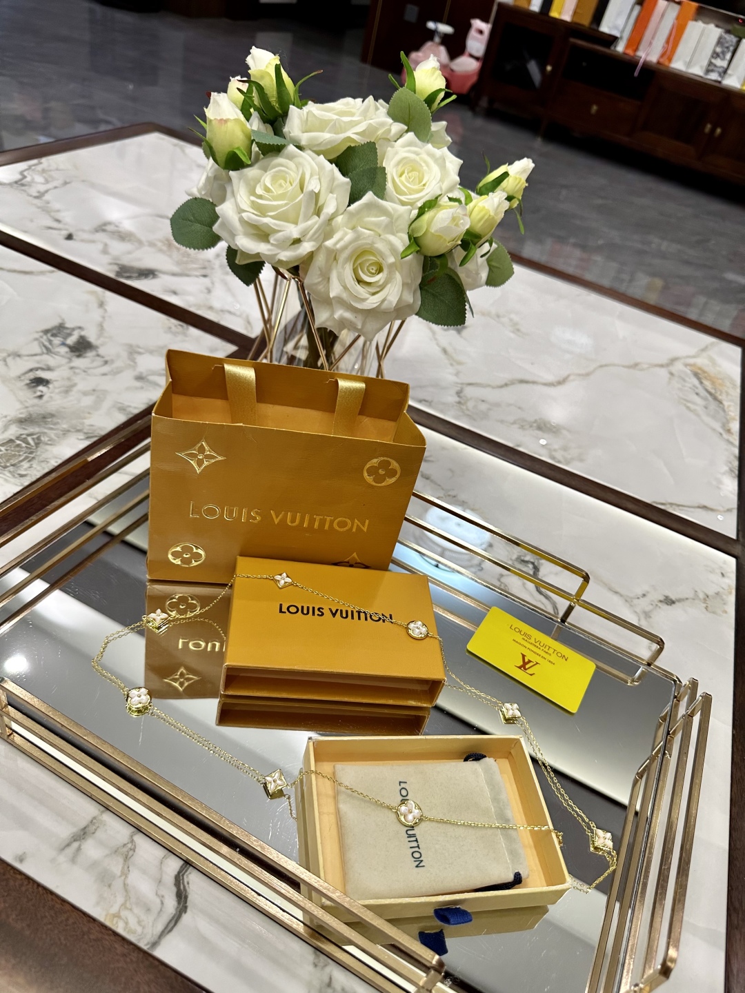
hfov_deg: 56.8
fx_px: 689
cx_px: 372
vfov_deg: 71.6
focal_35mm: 24
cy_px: 496
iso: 160
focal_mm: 6.86
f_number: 1.78
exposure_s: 1/100
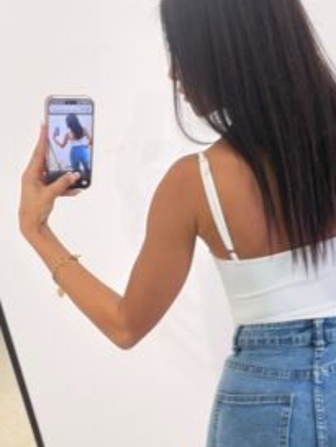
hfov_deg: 32.7
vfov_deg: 42.6
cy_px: 280
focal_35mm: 44
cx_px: 220
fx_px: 569
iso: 80
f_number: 1.9
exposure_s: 1/50
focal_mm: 2.71
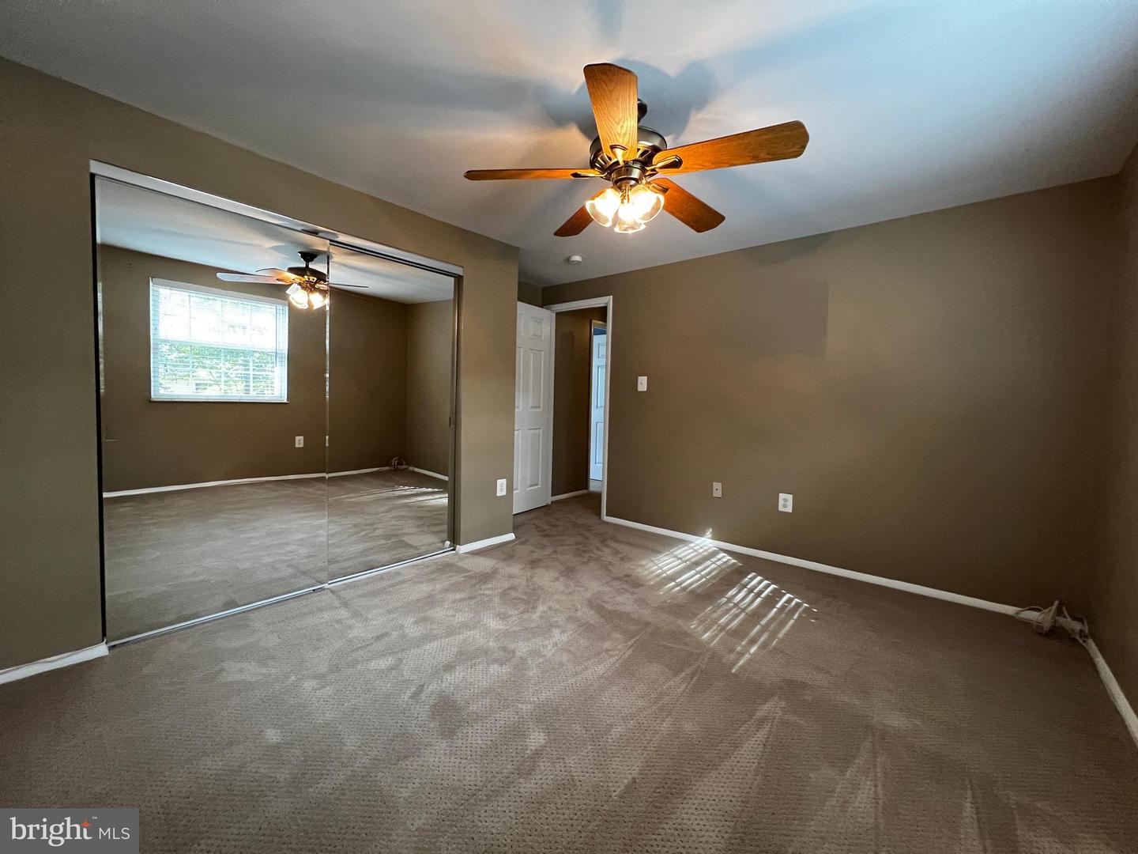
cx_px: 569
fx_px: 427
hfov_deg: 106.2
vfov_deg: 89.9
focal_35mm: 13
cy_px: 427
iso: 400
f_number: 1.8
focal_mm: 1.57
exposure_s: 1/60
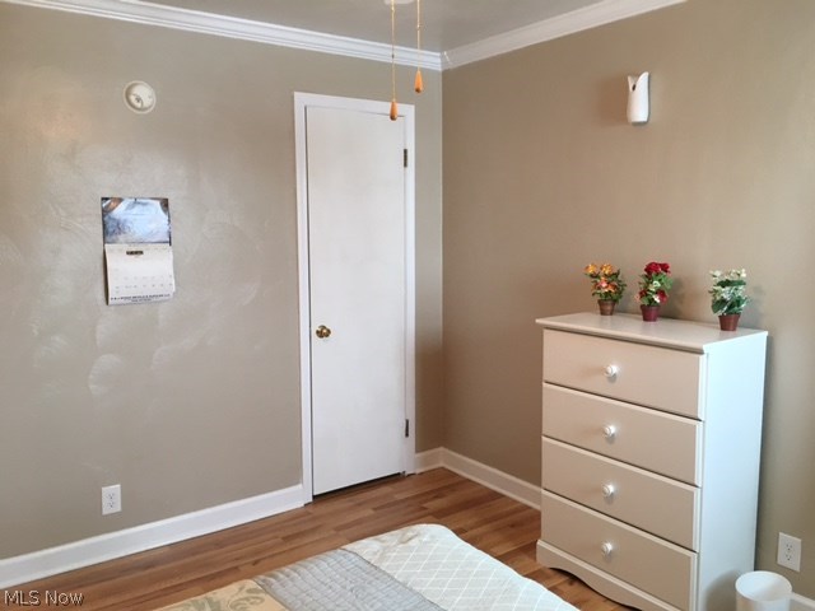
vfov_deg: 48.2
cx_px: 408
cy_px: 306
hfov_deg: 61.7
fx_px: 683
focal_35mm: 29
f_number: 2.2
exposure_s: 1/30
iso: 80
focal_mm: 4.15
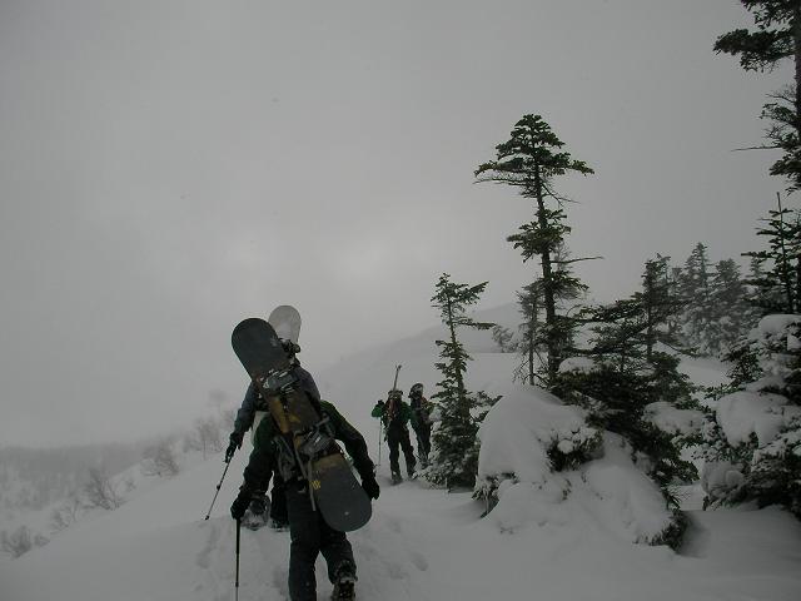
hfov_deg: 49.0
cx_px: 400
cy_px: 300
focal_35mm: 38
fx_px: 879
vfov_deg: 37.7
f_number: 5.6
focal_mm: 6.3
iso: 50
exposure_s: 1/746
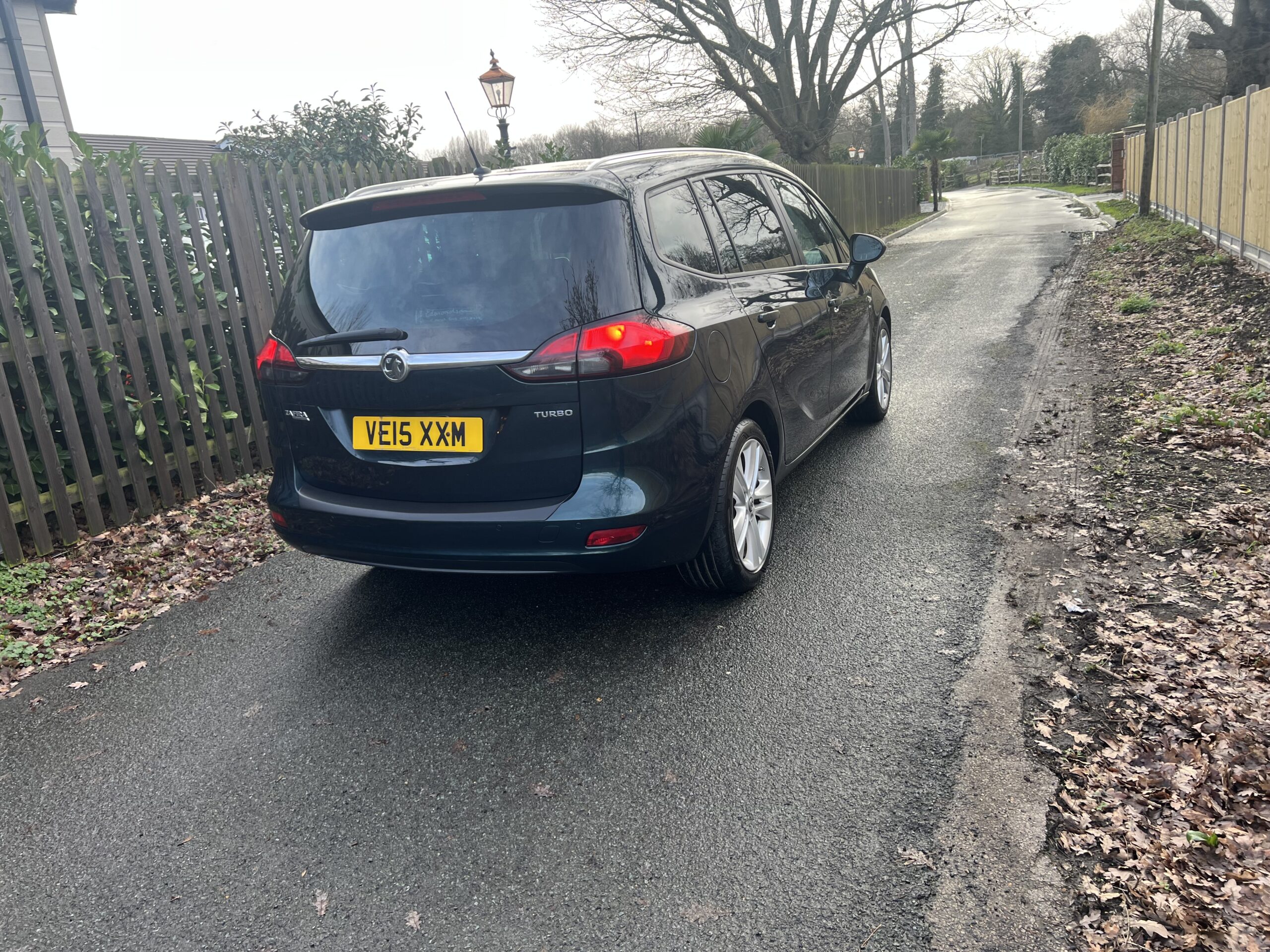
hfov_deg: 67.3
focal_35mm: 26
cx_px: 635
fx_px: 954
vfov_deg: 53.1
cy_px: 476
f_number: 1.5
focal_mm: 5.7
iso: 40
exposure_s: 1/184
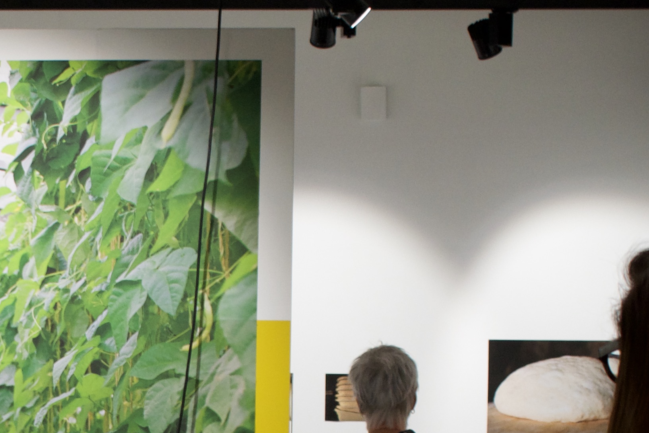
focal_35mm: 149
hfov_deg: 13.6
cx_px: -10
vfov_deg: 9.1
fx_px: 2682
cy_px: 548
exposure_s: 1/100
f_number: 4.5
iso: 640
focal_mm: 27
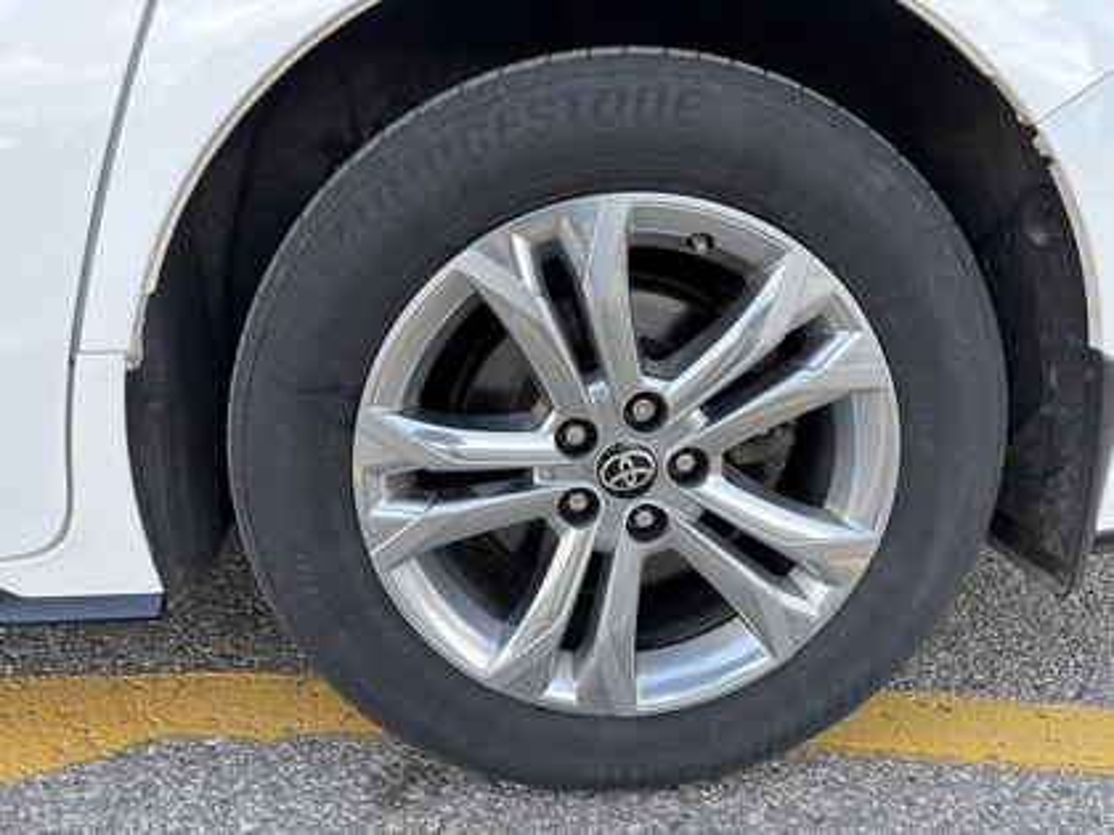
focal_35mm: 26
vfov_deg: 53.1
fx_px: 837
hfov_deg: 67.3
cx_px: 557
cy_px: 418
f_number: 1.6
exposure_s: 1/121
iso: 80
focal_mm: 5.96
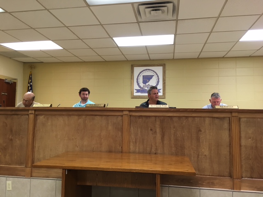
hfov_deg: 61.7
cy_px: 98
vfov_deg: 48.2
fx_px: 220
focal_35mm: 29
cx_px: 132
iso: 80
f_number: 2.2
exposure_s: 1/30
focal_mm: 4.15
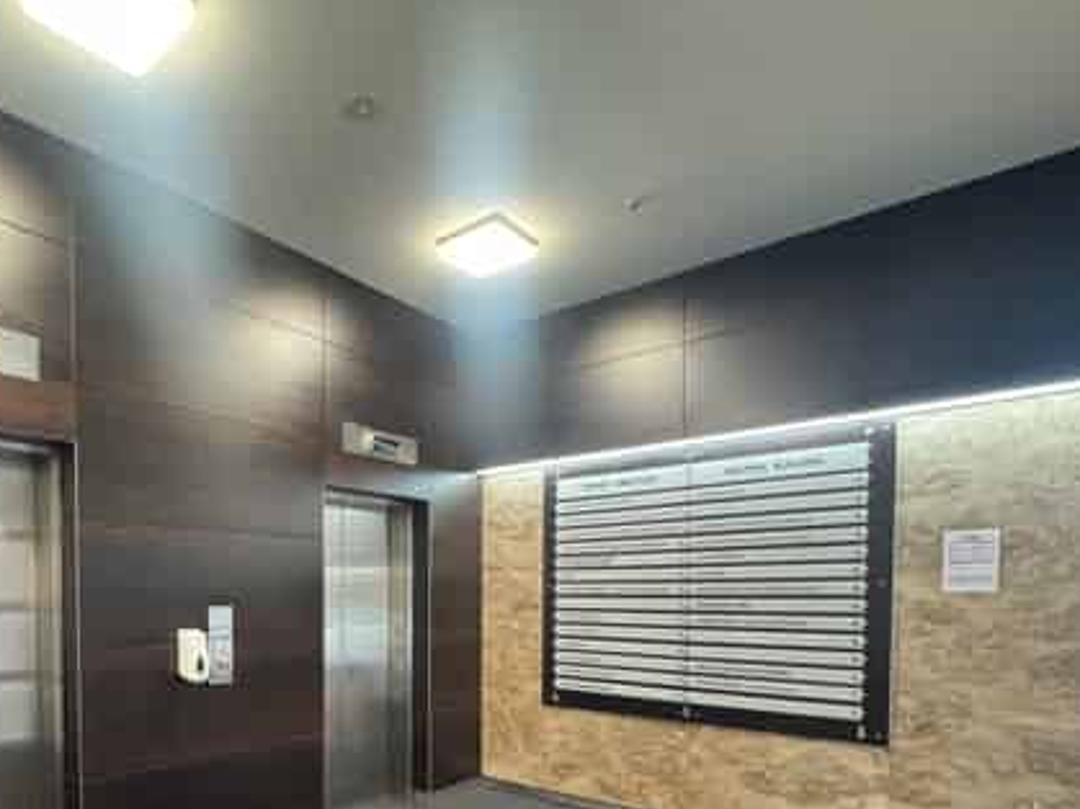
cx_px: 397
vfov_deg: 57.4
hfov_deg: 74.9
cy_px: 625
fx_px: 686
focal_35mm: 22
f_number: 2.2
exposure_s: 1/50
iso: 400
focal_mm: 2.22
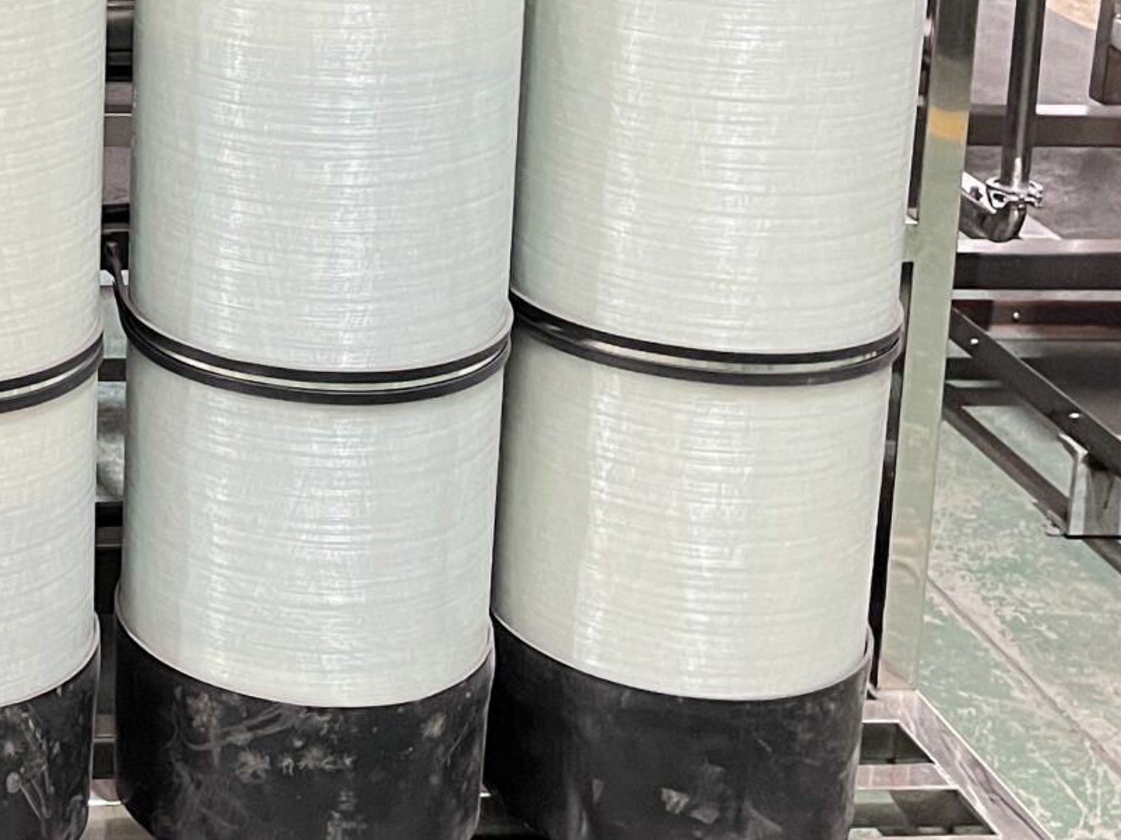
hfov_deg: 21.8
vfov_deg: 17.0
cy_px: -166
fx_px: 2687
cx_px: -240
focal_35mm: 83
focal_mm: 5.1
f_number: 1.6
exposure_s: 1/33
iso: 500
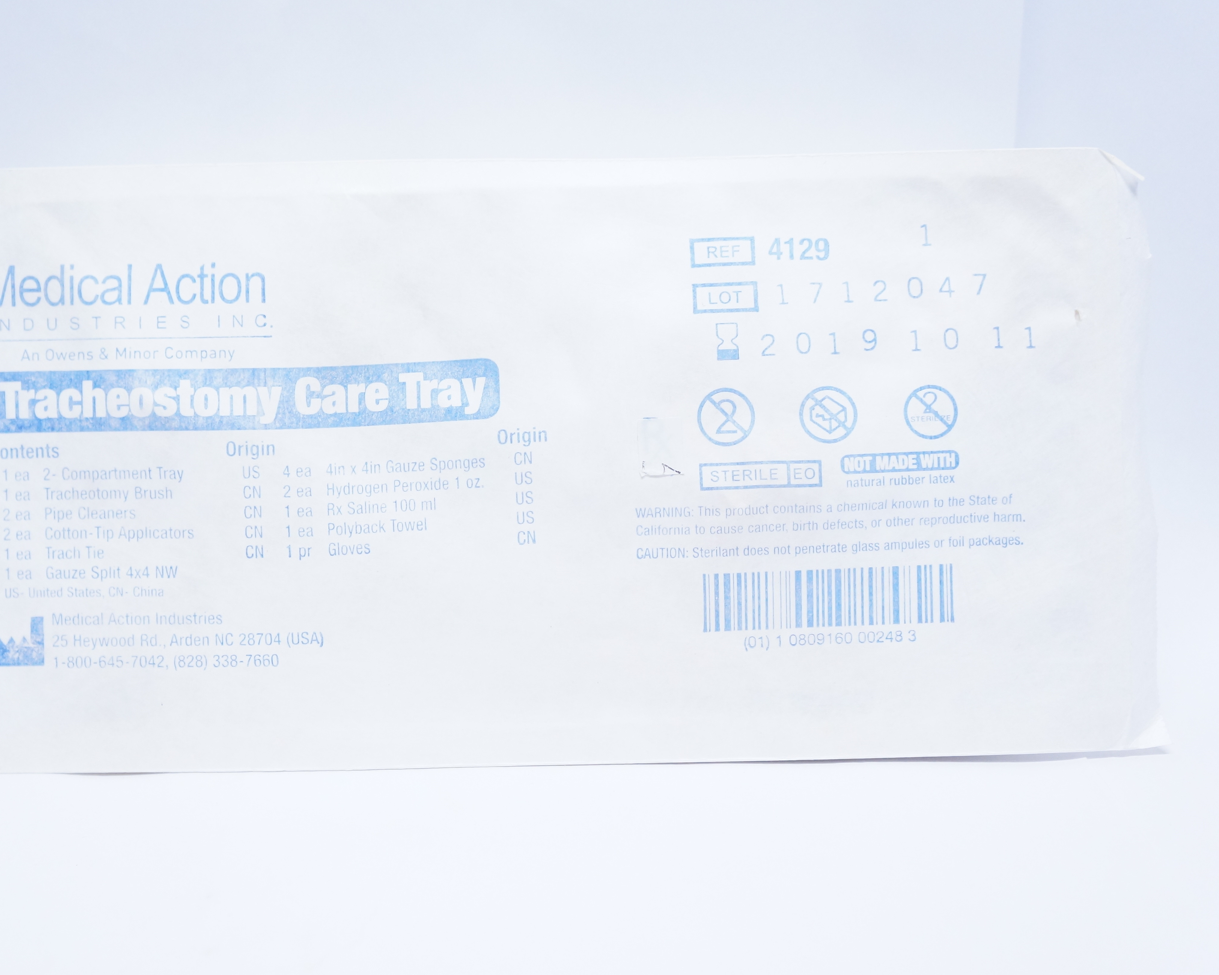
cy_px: 488
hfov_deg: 43.2
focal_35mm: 43
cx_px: 530
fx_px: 1536
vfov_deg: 35.2
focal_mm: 25
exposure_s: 1/200
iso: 1600
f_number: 4
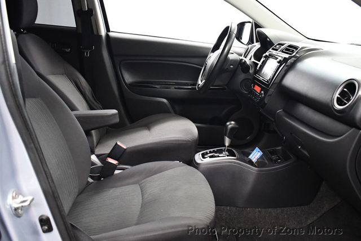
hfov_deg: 53.1
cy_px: 120
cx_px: 180
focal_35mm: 36
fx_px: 361
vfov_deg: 36.9
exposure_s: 1/60
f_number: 3.5
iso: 3200
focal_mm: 18
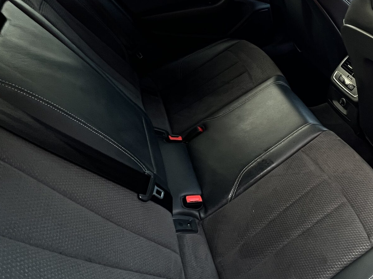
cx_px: 303
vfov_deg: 48.7
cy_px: 88
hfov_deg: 58.2
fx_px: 302
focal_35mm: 28
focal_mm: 1.57
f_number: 1.8
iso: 250
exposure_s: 1/91
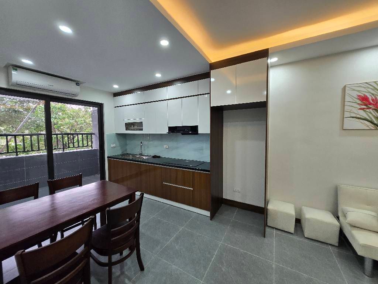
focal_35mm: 13
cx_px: 189
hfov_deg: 106.2
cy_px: 142
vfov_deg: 89.9
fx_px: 142
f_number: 2.2
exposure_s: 1/50
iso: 100
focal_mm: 1.7
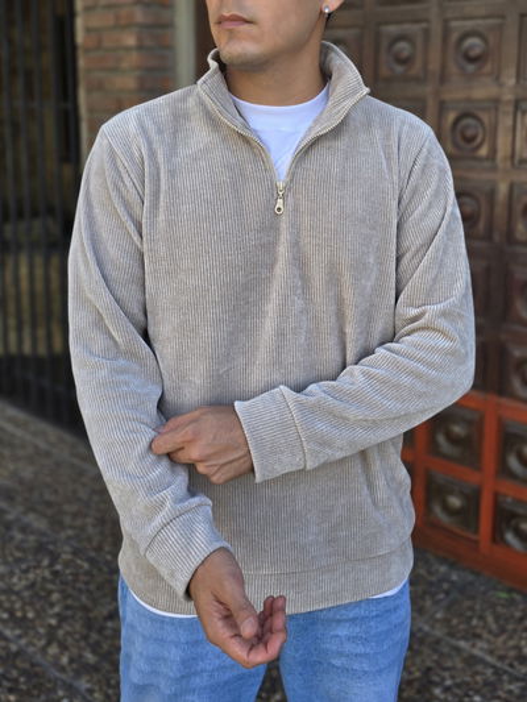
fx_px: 467
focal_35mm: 23
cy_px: 351
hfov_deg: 58.9
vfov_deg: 73.9
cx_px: 264
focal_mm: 6.3
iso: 12
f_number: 1.7
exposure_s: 1/101
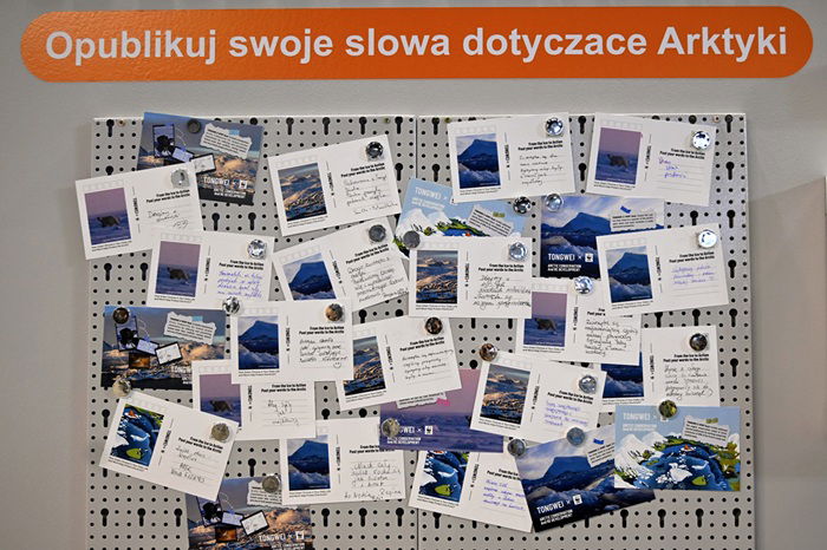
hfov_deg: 54.1
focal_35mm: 35
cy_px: 275
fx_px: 809
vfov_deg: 37.6
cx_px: 414
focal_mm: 23.5
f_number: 3.8
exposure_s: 1/160
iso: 400
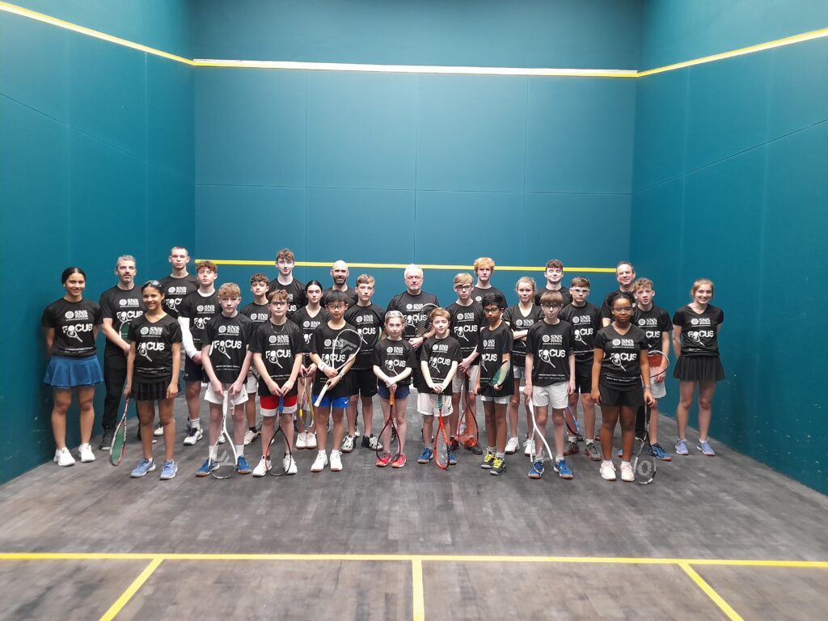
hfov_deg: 69.4
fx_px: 598
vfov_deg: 54.9
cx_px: 414
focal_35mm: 25
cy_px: 310
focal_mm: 4.6
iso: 320
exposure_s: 1/50
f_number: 2
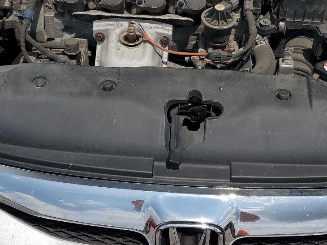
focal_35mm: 57
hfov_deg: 33.8
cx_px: 178
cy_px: 103
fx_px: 538
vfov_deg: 25.6
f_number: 1.5
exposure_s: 1/10000
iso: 51
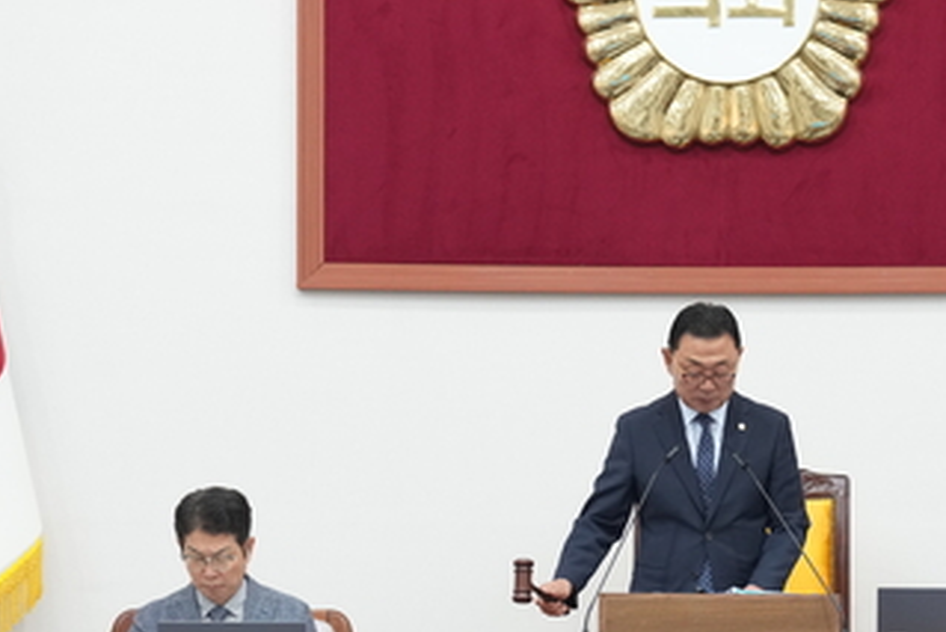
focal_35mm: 195
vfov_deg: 7.0
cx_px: 718
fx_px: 5126
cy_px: 458
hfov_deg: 10.5
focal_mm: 89
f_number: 2.8
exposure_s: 1/320
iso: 2500
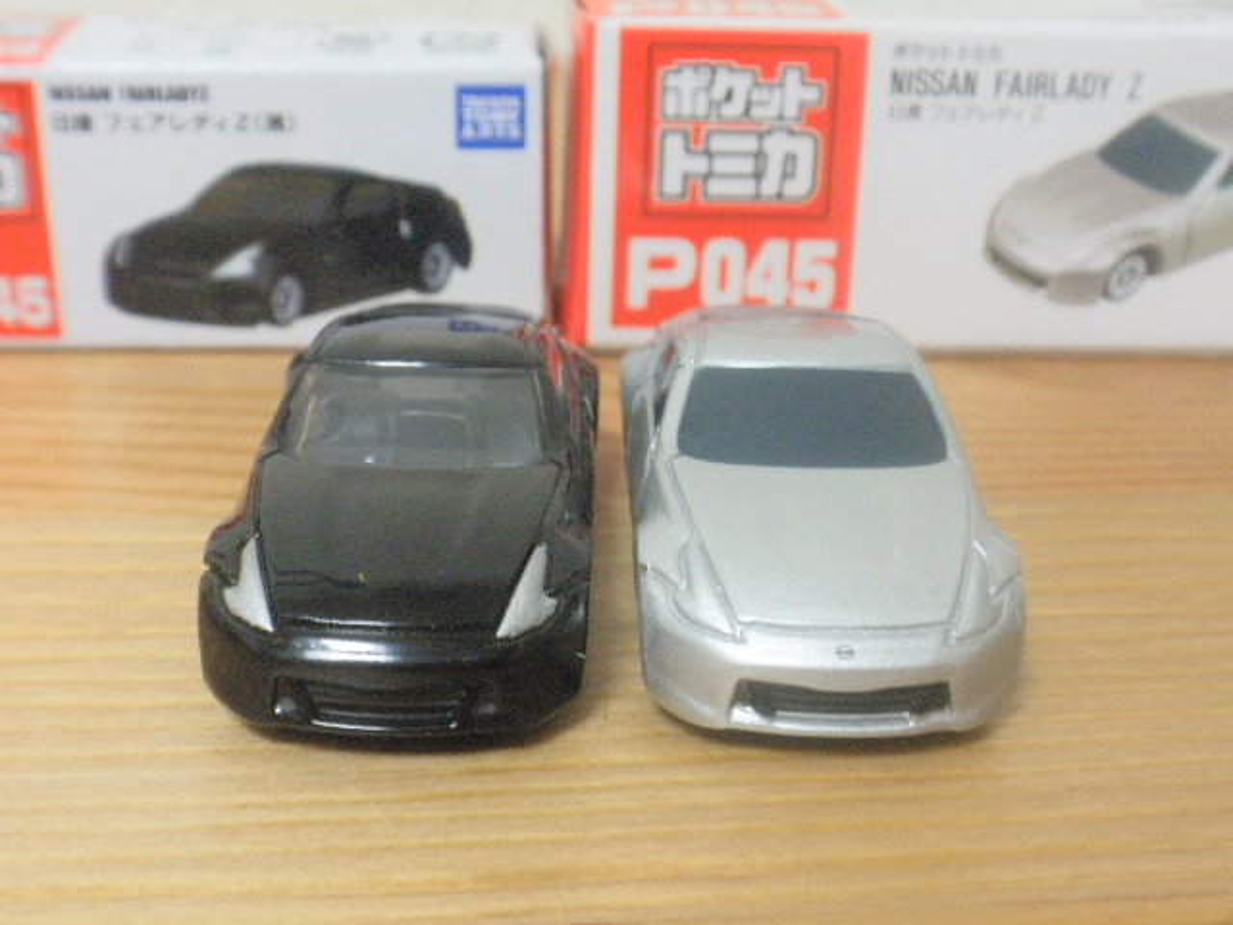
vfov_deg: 28.0
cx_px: 616
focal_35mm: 52
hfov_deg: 36.8
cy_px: 462
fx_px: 1852
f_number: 4.3
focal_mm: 9.1
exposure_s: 1/6
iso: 200
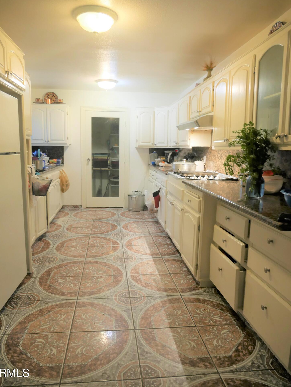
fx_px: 280
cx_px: 141
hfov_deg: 54.9
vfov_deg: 69.4
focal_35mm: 25
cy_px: 190
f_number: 2.8
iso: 800
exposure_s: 1/60
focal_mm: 12
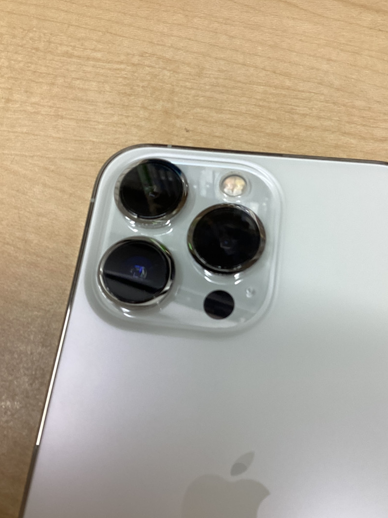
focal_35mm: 35
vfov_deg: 52.6
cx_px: 210
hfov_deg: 40.7
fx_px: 523
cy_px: 277
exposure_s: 1/120
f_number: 2.4
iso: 100
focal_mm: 3.3
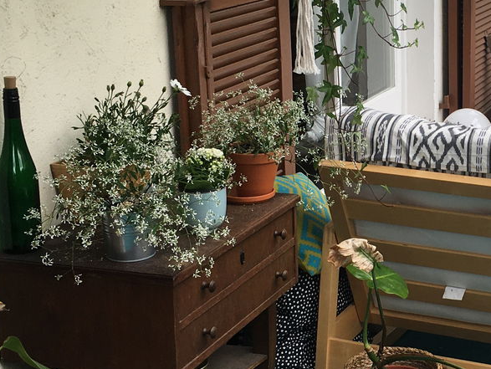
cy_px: 160
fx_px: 1121
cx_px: 474
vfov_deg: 18.7
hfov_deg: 23.8
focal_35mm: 79
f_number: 2.2
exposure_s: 1/222
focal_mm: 4.15
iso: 25
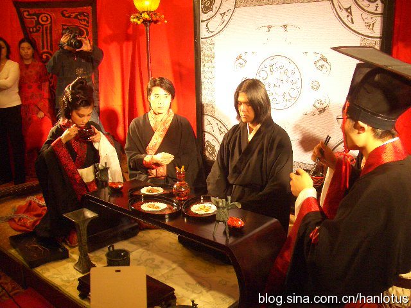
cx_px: 206
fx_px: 416
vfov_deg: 40.7
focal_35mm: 35
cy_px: 154
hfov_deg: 52.6
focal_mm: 5.8
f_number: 2.6
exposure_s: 1/80
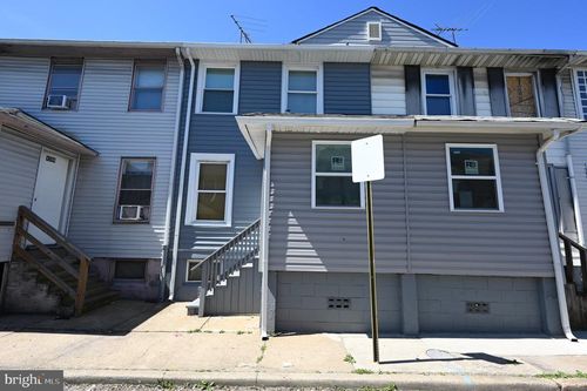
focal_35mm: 16
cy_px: 196
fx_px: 261
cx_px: 294
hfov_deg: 96.8
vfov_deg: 73.7
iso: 100
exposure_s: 1/200
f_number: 7.1
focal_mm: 16
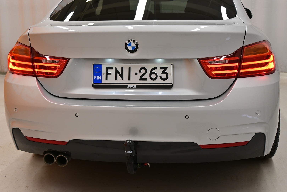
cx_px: 144
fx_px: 407
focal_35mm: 51
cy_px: 96
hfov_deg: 38.9
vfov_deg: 26.5
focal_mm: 34
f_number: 5.6
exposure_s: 1/100
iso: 640
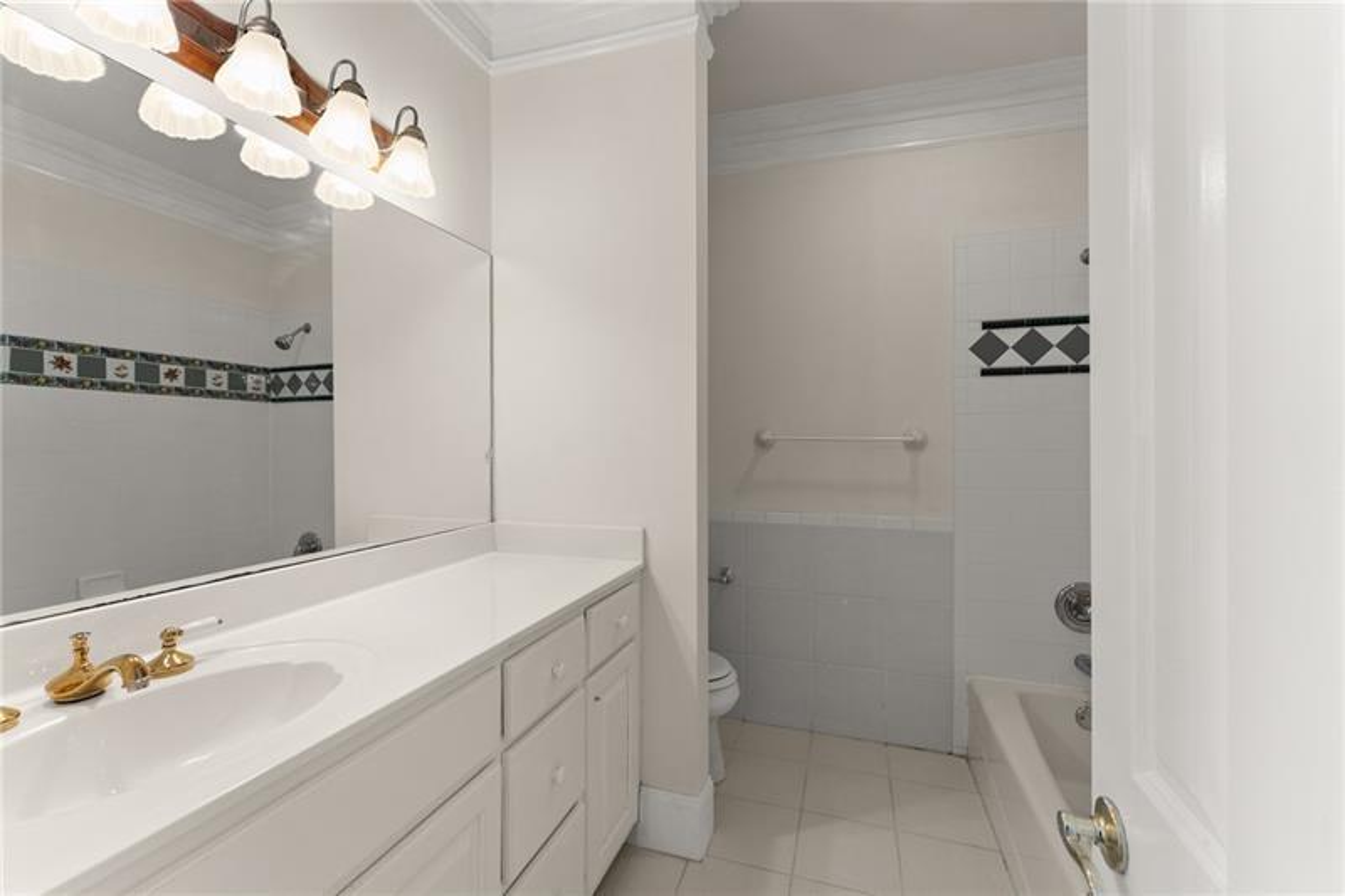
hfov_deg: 104.3
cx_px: 672
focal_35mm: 14
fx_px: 523
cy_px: 448
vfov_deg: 81.2
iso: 2000
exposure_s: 1/15
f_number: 7.1
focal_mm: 14
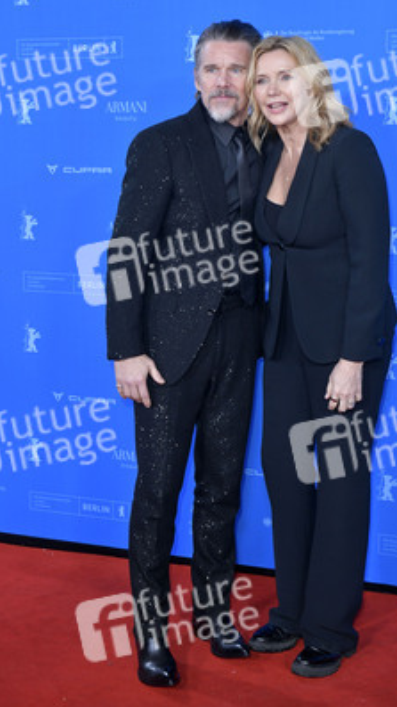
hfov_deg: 20.7
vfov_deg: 36.0
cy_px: 353
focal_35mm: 58
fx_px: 1087
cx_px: 219
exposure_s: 1/160
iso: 1600
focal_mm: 55
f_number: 5.6
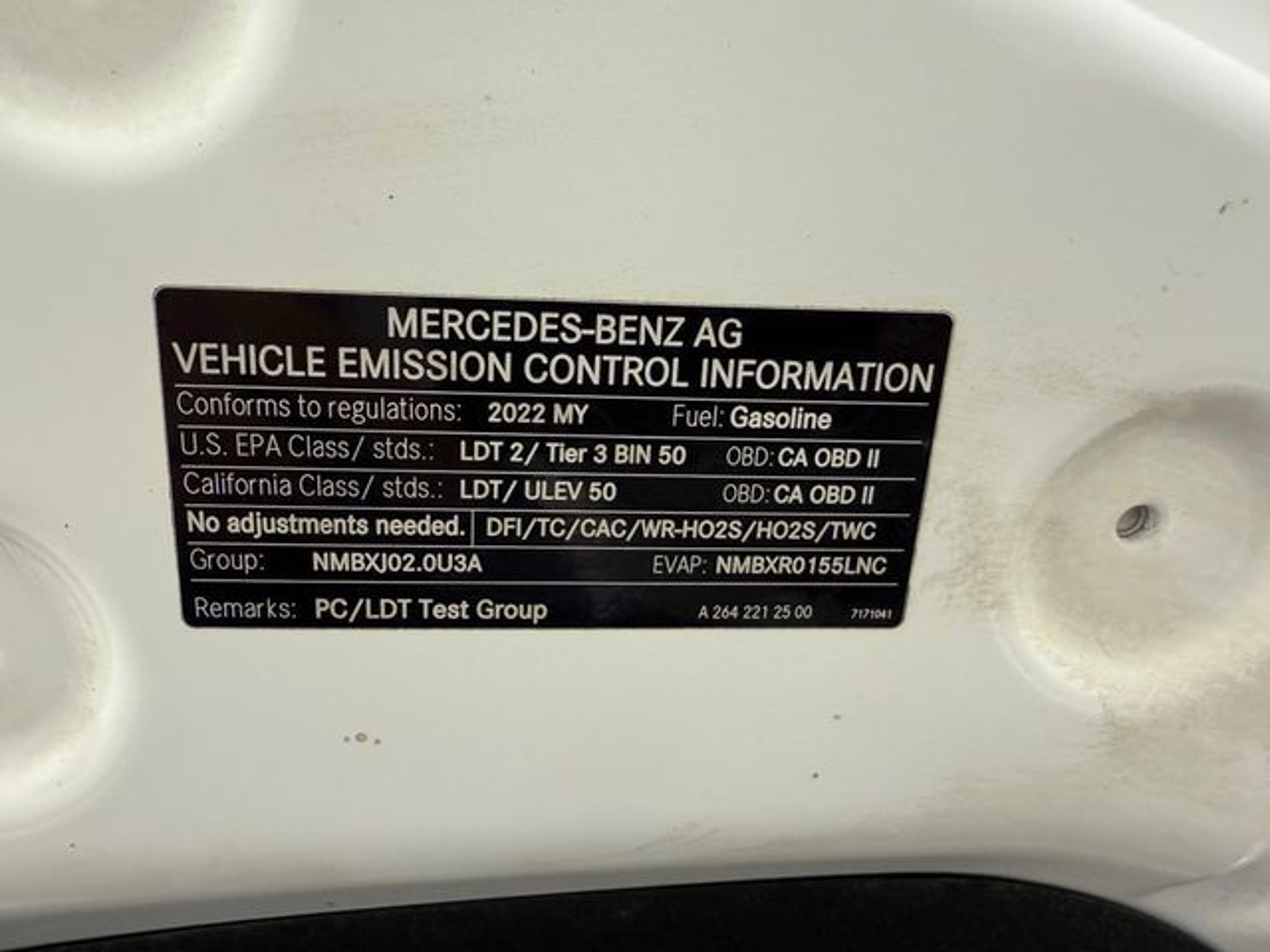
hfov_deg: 71.6
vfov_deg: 56.8
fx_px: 881
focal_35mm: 24
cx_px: 635
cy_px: 476
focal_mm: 2.22
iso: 125
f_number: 2.2
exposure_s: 1/120
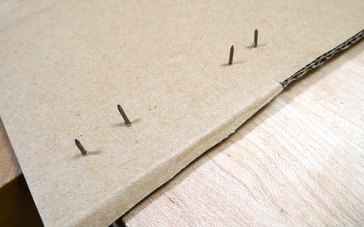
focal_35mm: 28
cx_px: 180
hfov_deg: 66.5
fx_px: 278
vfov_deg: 44.4
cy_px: 98
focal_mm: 9.1
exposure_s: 1/60
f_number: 6.3
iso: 500
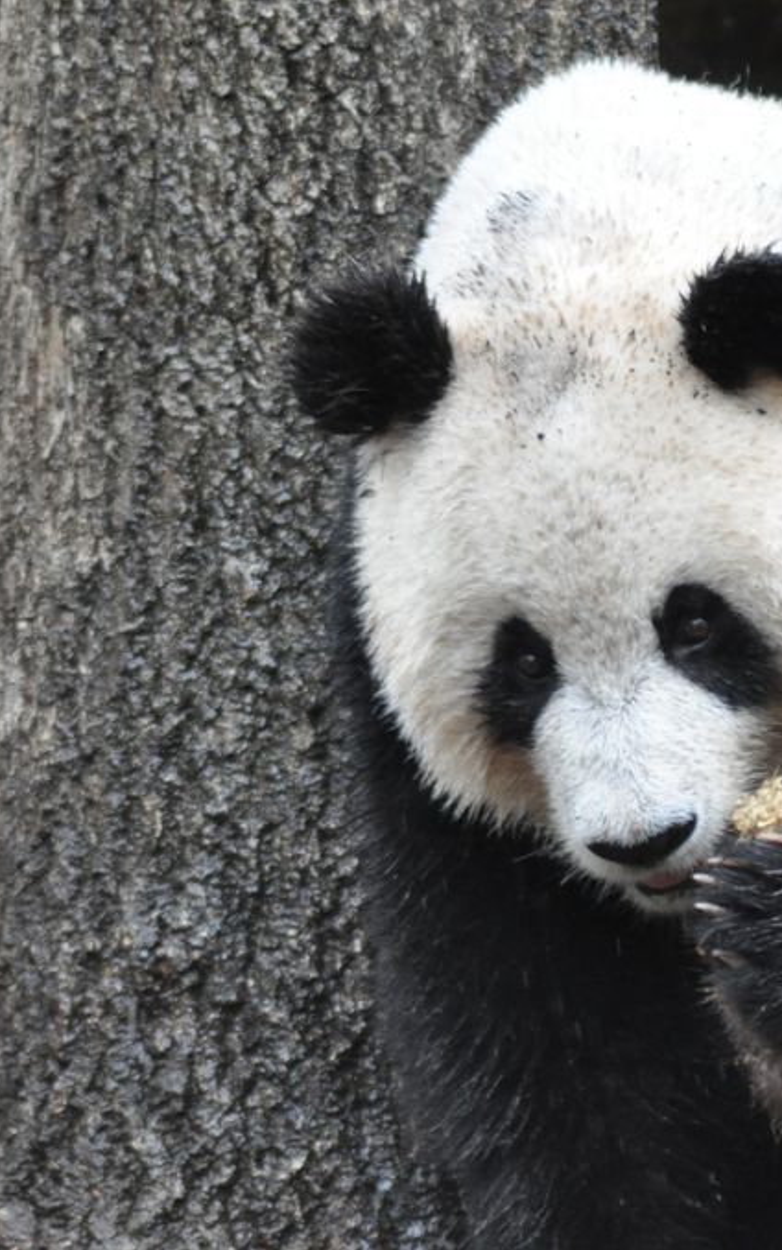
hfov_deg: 1.9
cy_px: 625
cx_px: 723
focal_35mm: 692
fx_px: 23587
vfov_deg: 3.0
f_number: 5.6
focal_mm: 300
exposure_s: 1/400
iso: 1600
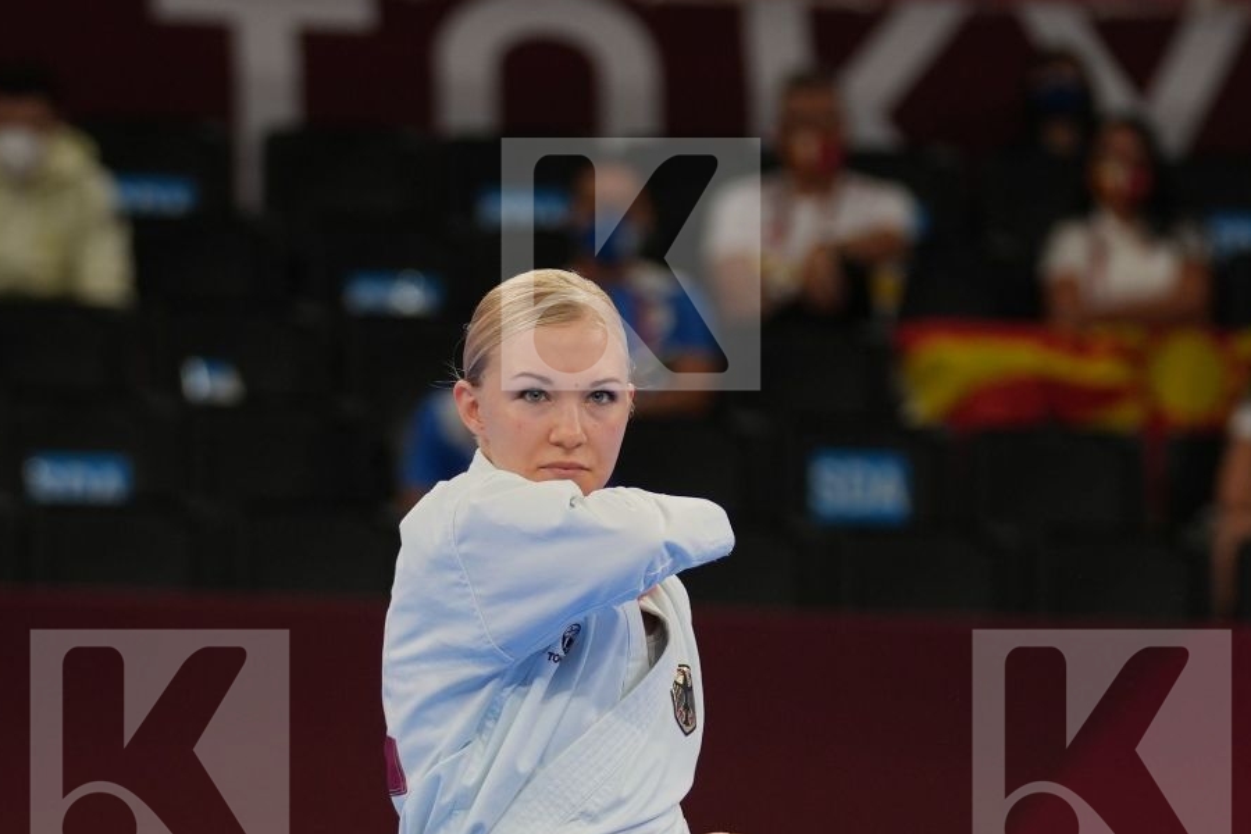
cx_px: 631
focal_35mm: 390
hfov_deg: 5.3
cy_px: 756
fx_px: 13551
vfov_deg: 3.5
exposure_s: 1/500
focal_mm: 130
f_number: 2.8
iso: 200
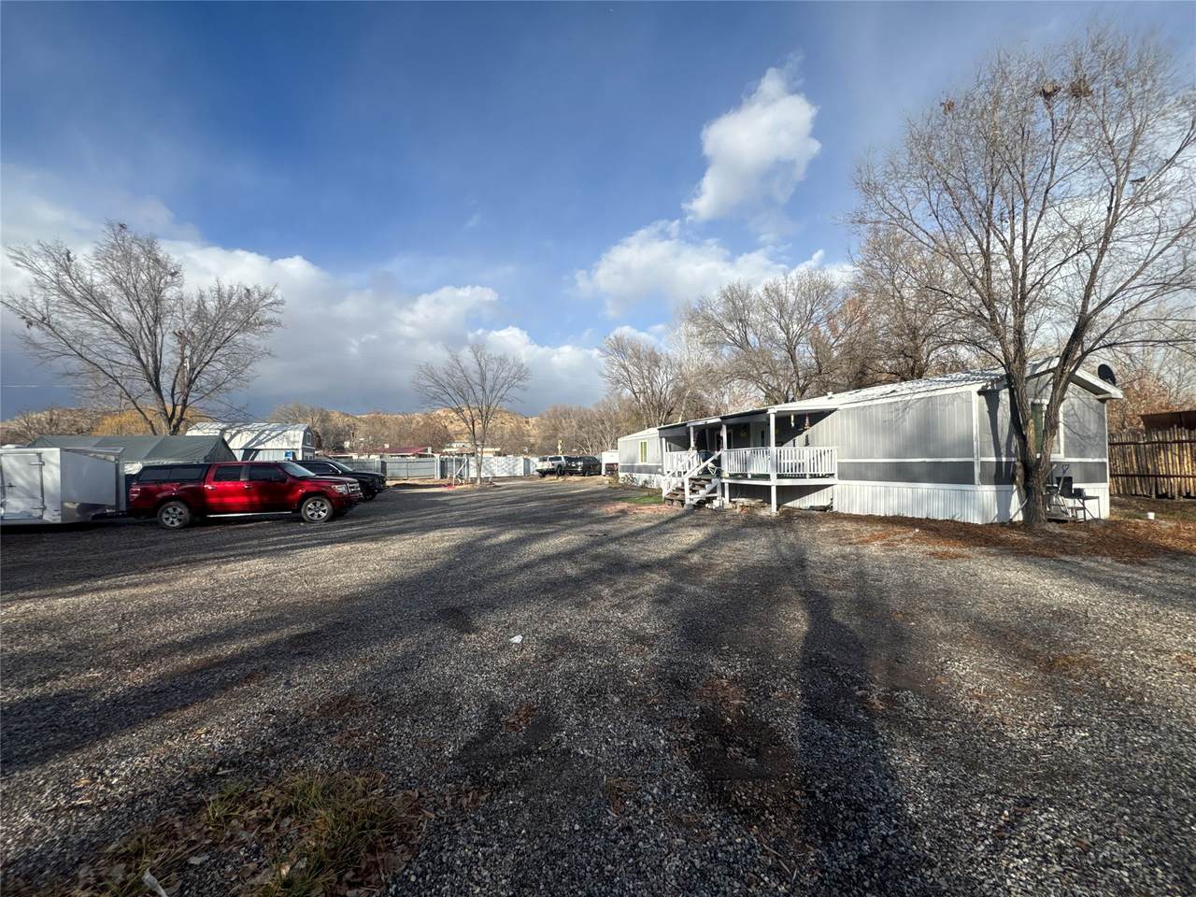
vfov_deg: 85.7
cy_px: 448
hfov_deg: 102.1
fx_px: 484
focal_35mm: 14
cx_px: 598
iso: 50
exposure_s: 1/1709
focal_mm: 2.22
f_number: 2.2
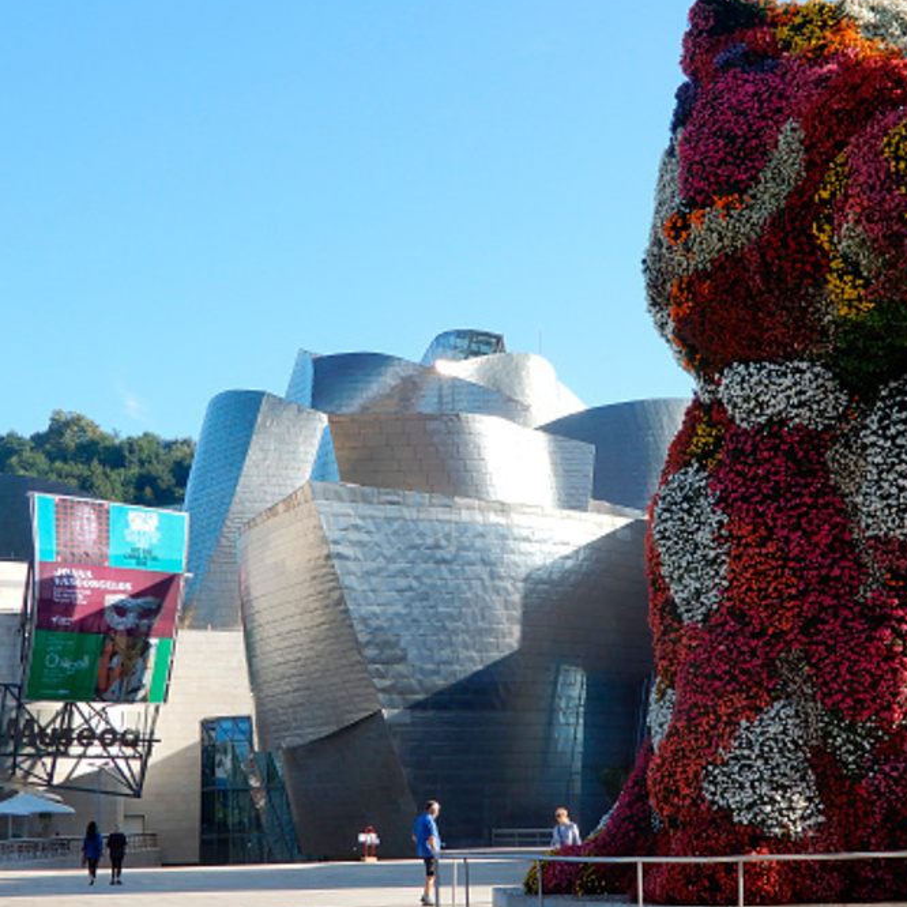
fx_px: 1690
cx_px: 642
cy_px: 463
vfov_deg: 30.0
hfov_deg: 29.7
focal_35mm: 57
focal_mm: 7.5
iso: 80
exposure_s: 1/400
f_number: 4
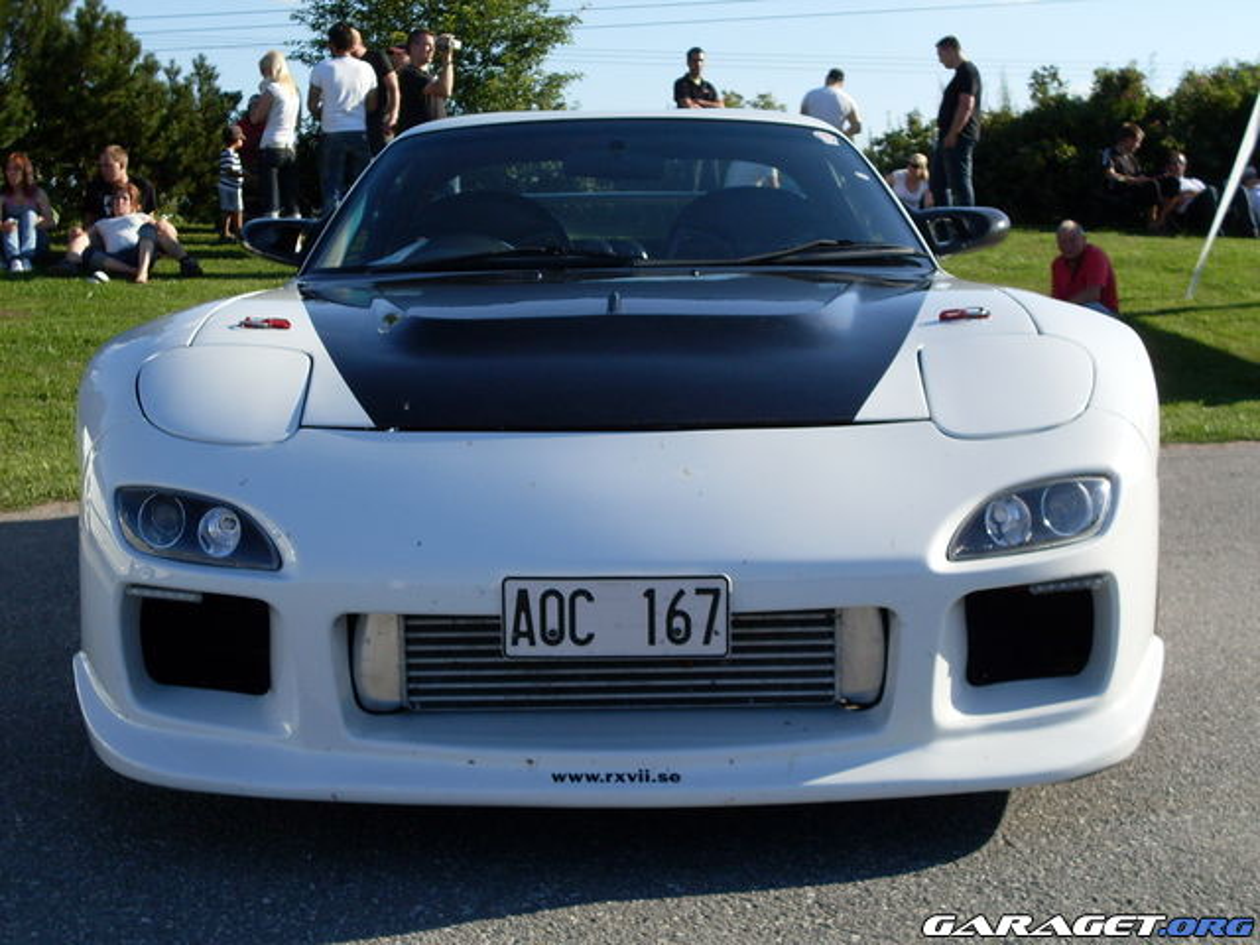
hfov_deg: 32.2
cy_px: 472
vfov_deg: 24.4
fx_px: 2184
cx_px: 630
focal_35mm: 60
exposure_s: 1/750
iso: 80
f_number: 3.4
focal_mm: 9.9
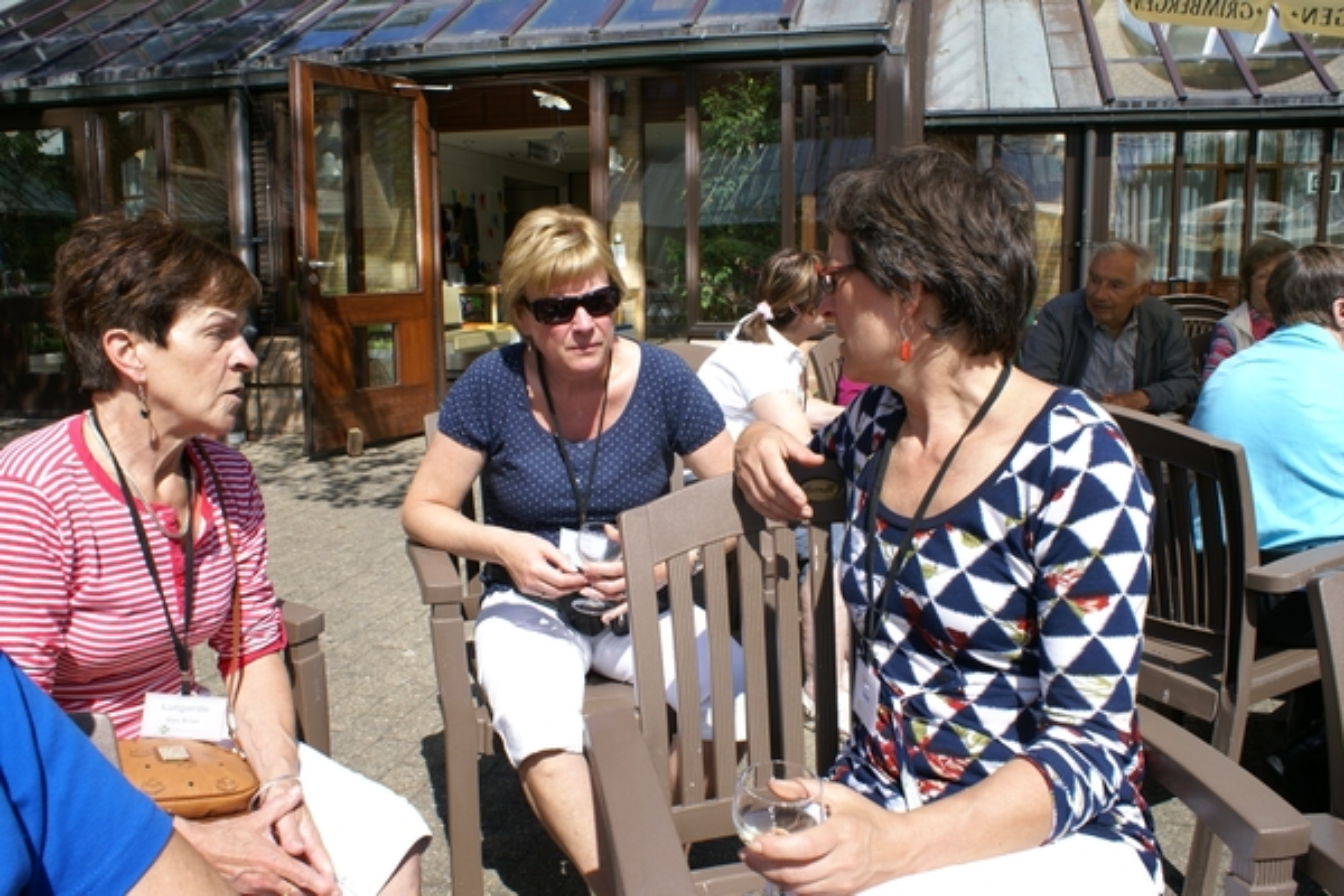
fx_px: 1120
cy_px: 448
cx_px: 672
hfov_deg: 61.9
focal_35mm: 30
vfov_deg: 43.6
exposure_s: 1/160
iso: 100
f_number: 10
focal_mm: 20
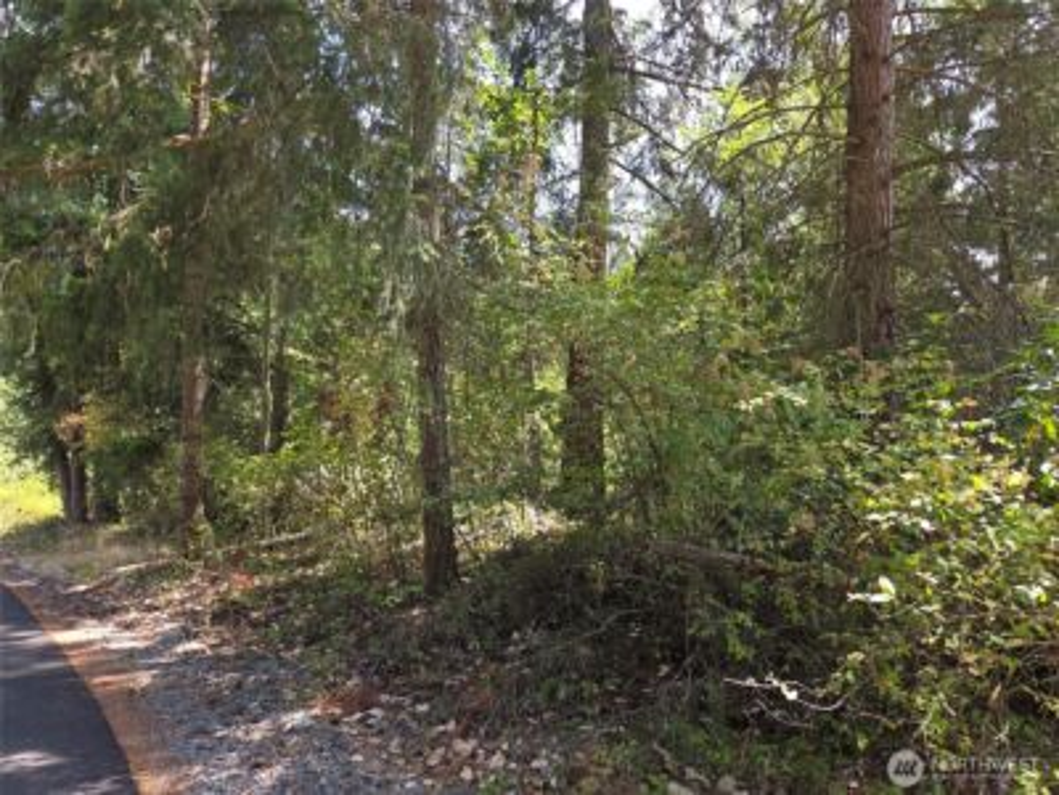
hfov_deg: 73.9
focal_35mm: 23
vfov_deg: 58.9
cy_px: 398
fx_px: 704
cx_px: 530
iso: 25
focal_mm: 5.4
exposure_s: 1/143
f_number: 1.8
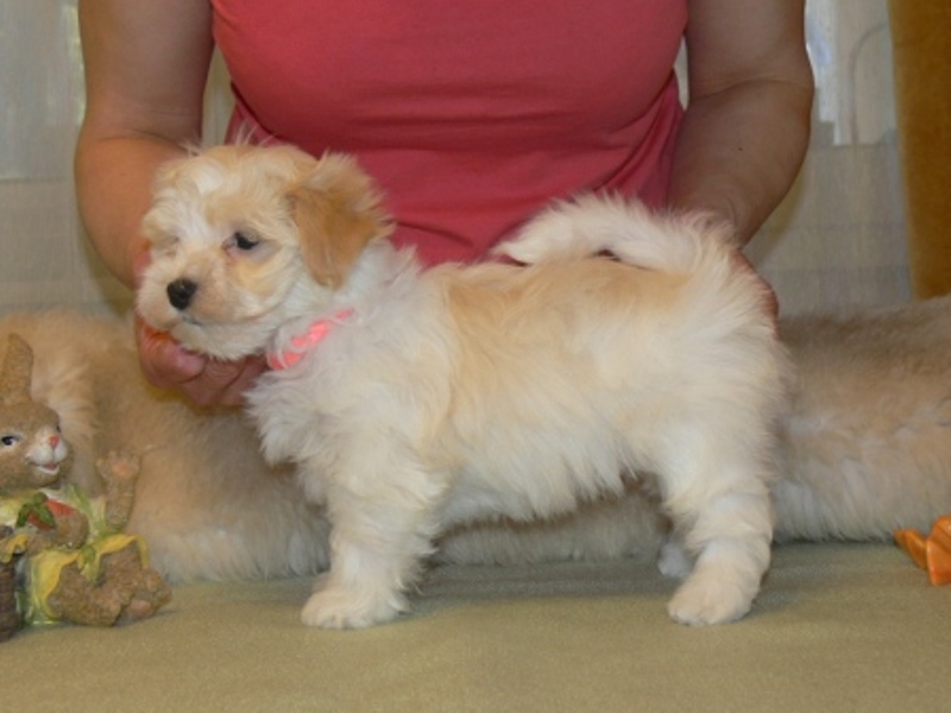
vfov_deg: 21.0
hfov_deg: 27.8
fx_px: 1923
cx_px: 476
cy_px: 356
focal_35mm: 70
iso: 100
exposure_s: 1/30
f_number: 3.2
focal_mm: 11.5
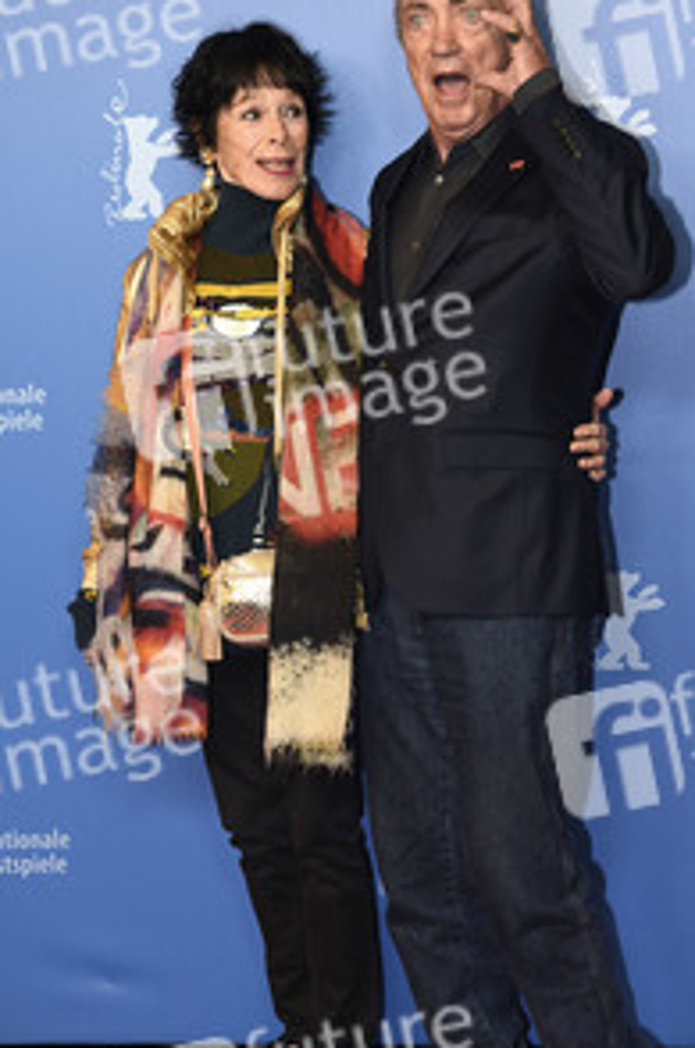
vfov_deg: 25.7
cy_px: 556
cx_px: 406
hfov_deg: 17.2
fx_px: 2296
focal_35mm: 79
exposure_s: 1/400
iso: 1000
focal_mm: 58
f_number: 4.5
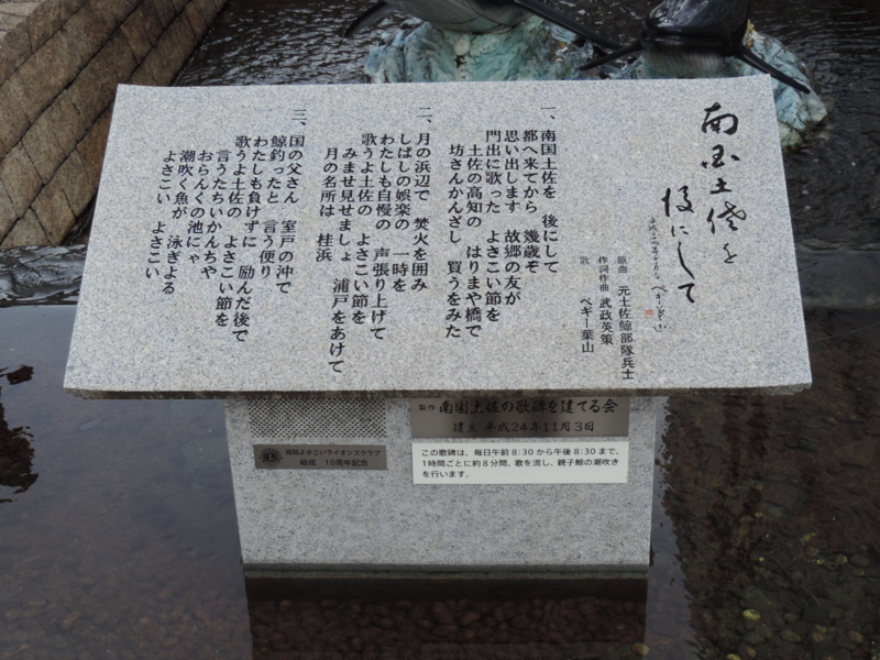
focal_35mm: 55
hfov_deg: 34.9
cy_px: 330
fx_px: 1398
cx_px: 440
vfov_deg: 26.6
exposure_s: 1/200
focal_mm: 9.8
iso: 80
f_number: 3.7
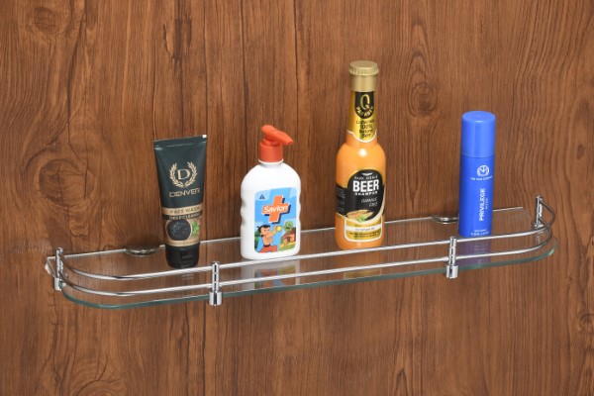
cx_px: 297
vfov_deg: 10.8
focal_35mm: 127
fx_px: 2095
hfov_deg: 16.1
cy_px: 198
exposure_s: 1/30
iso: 100
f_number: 16
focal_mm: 85
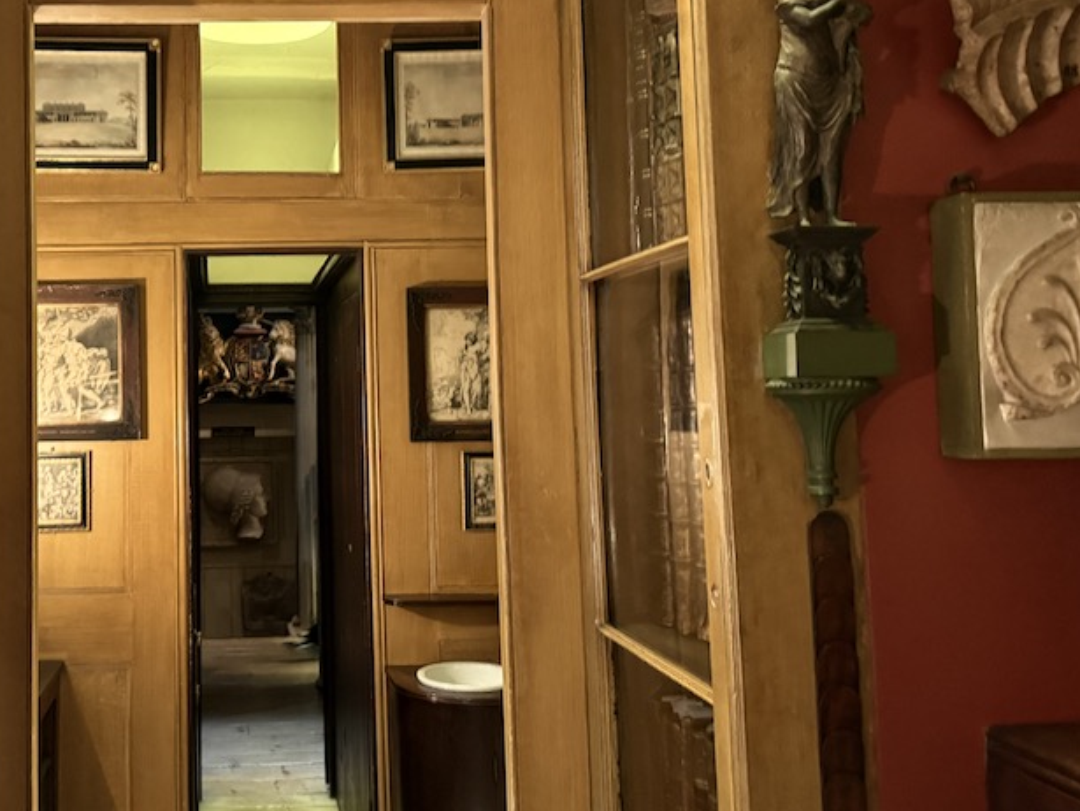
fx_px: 1217
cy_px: 318
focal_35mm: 39
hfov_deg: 46.0
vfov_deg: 36.7
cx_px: 262
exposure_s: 1/33
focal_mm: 6.76
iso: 800
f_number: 1.78
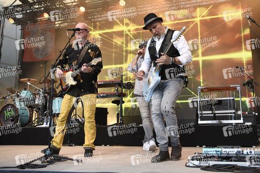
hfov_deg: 55.8
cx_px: 130
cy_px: 86
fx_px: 245
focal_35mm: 34
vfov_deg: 38.8
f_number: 3.5
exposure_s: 1/800
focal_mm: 34
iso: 800
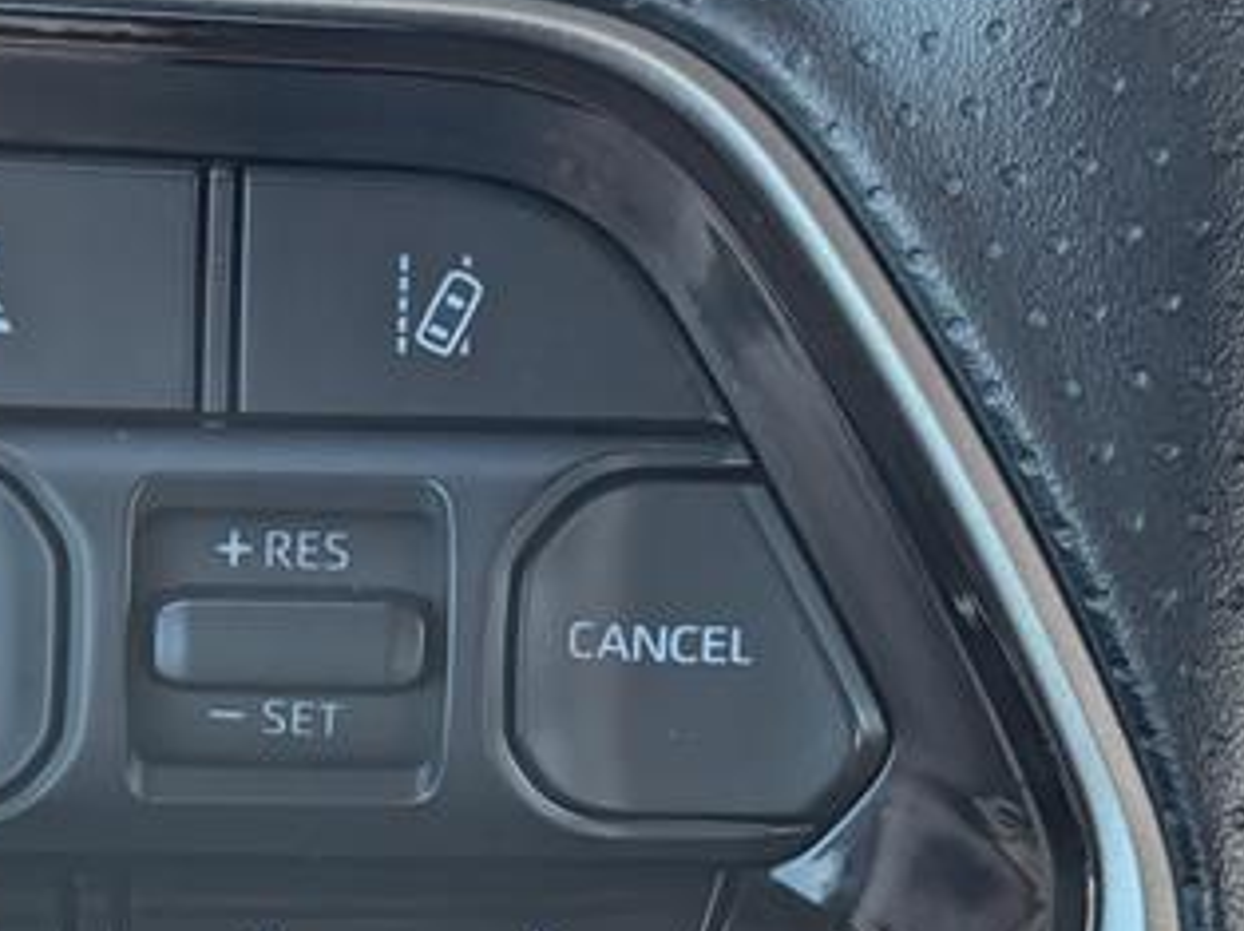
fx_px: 3591
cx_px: 258
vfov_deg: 14.7
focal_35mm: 100
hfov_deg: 19.5
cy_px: 697
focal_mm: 6.9
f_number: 1.68
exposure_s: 1/204
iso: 295
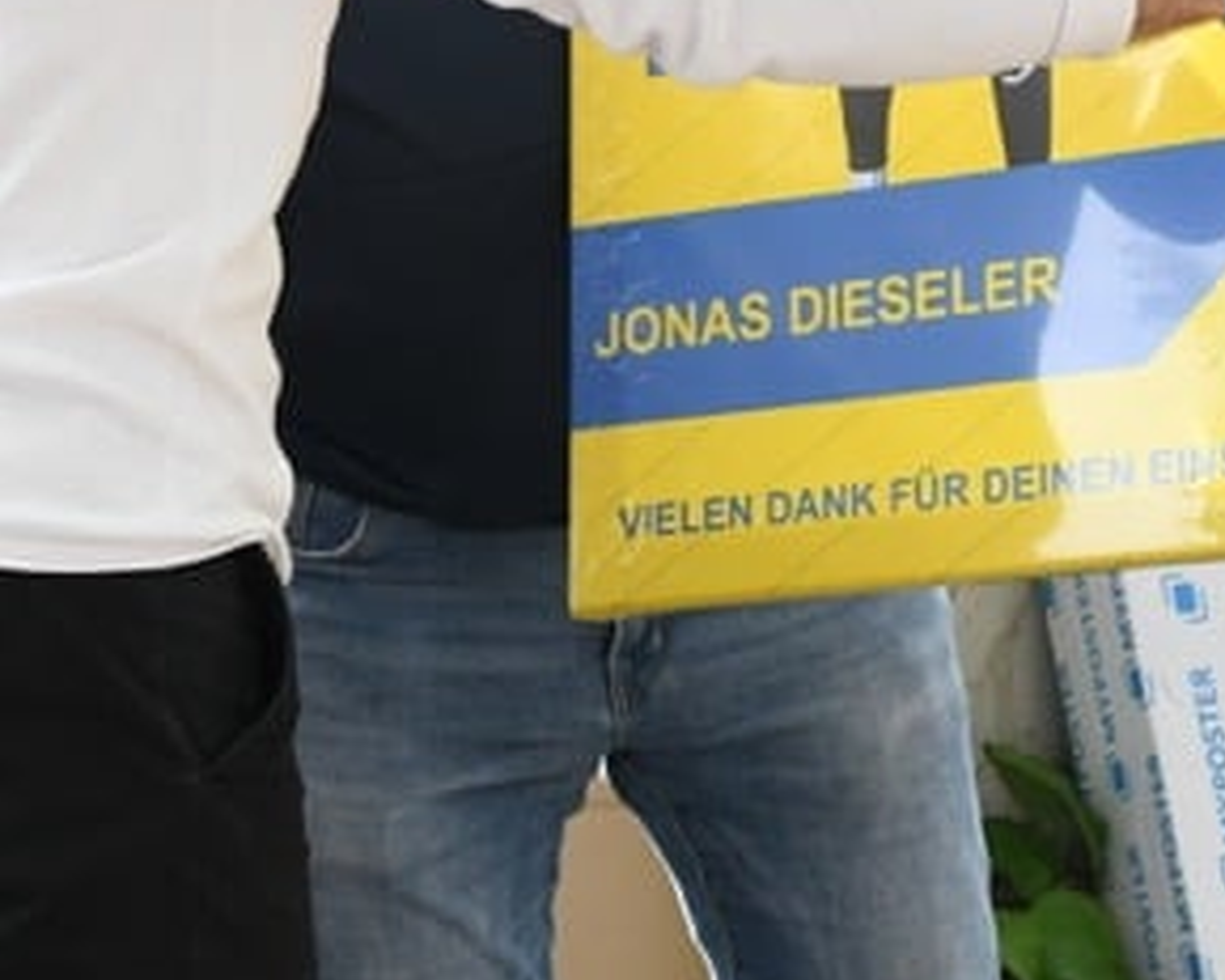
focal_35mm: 158
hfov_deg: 12.2
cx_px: 538
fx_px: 5726
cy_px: -83
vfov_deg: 9.7
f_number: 8
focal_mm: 38
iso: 2000
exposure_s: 1/800
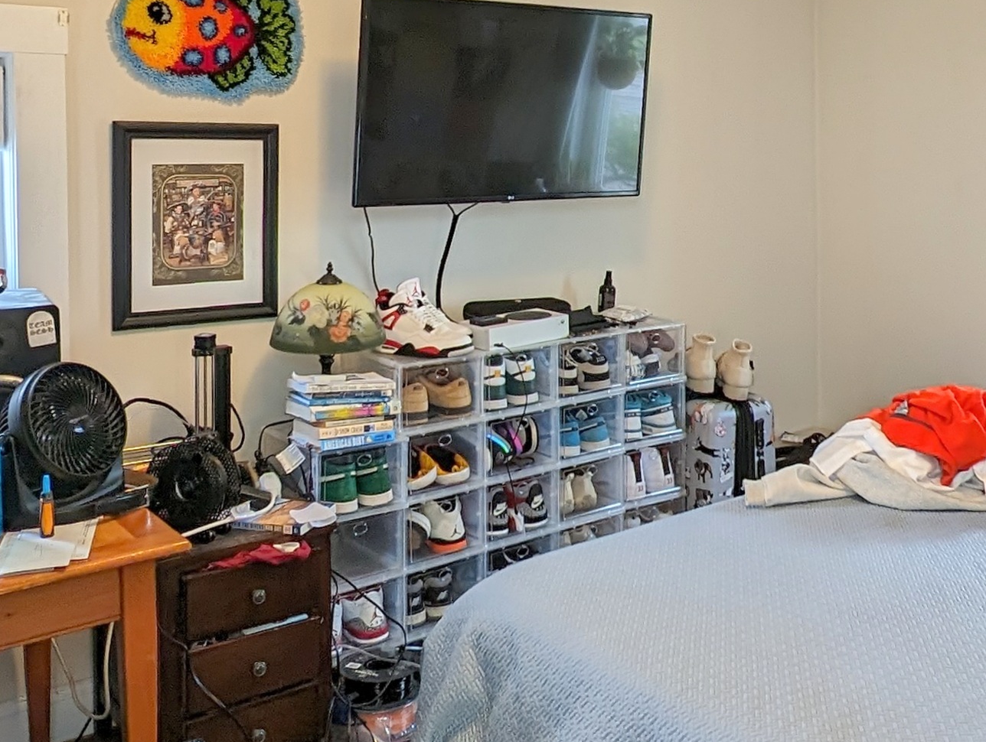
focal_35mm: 38
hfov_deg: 48.3
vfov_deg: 36.7
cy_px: 163
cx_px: 631
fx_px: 1084
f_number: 1.95
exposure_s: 1/40
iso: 58
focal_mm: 2.23
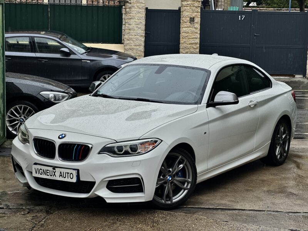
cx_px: 154
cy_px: 116
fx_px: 685
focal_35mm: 77
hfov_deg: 25.3
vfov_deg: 19.1
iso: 32
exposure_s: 1/395
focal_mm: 9
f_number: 2.8
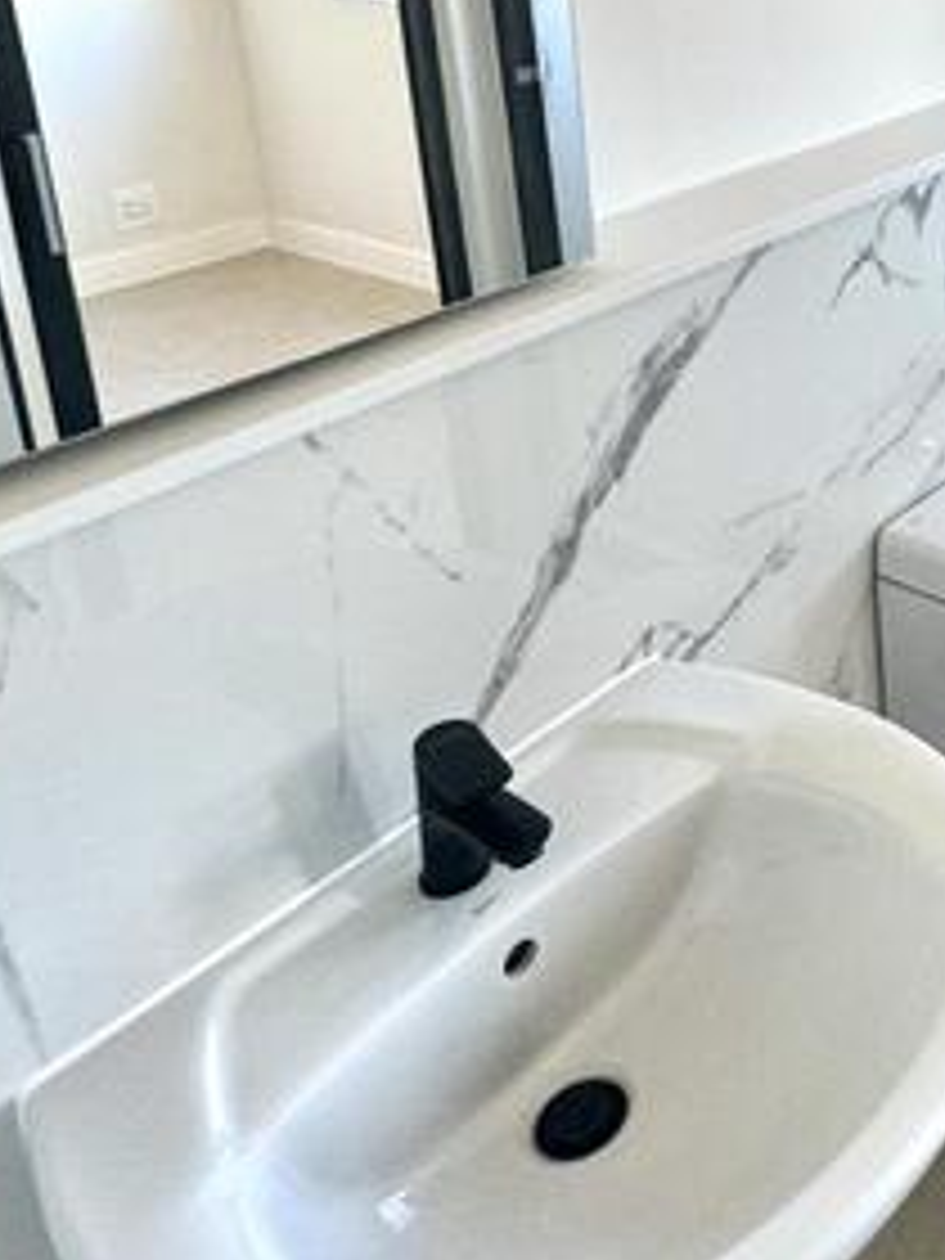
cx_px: 1143
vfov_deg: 42.7
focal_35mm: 40
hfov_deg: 30.4
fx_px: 1456
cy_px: 117
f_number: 2.2
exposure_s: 1/99
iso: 80
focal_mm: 2.22
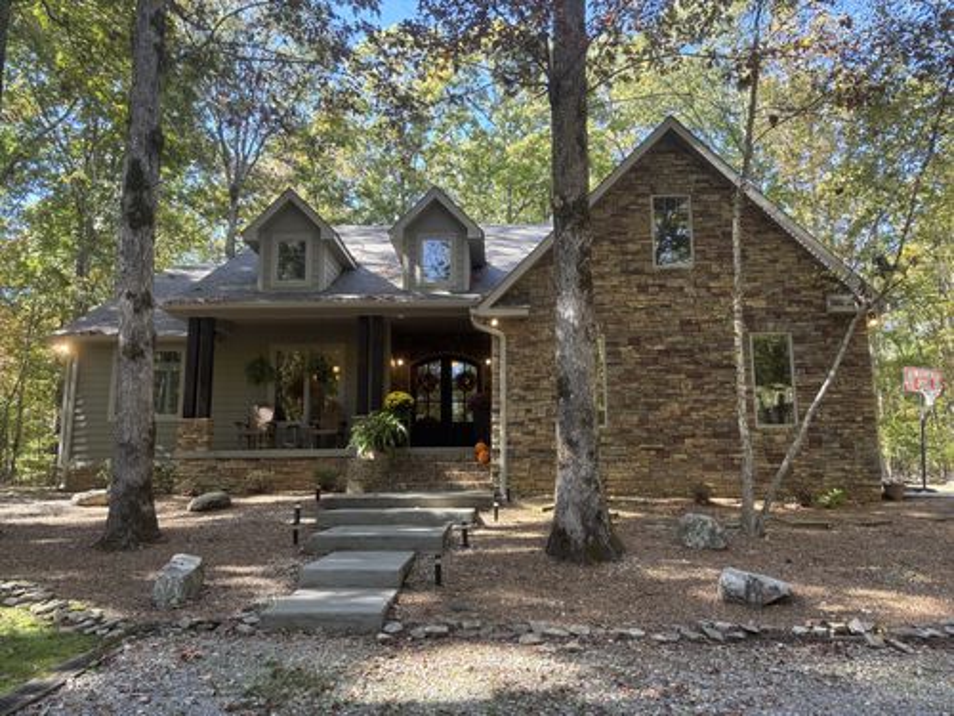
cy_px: 358
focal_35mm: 26
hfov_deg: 67.3
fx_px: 717
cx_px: 477
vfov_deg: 53.1
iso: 40
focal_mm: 5.96
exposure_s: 1/121
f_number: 1.6
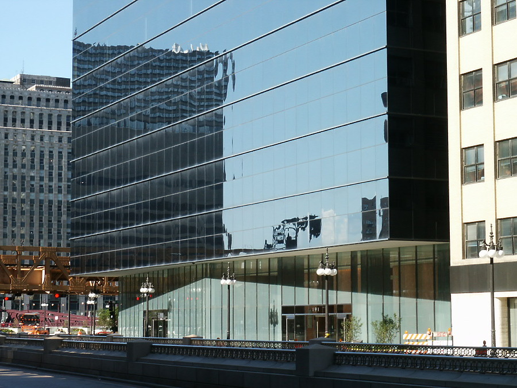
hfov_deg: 22.5
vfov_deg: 17.0
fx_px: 1299
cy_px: 194
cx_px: 258
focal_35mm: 87
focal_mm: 17.36
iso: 64
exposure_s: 1/90
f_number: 8
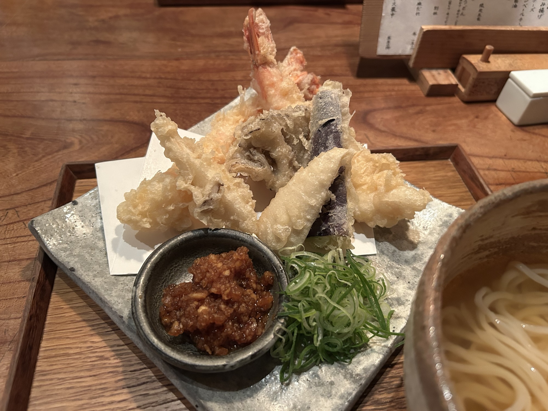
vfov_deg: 53.1
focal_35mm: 26
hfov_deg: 67.3
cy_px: 206
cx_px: 274
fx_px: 412
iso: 500
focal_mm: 5.7
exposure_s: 1/33
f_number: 1.5
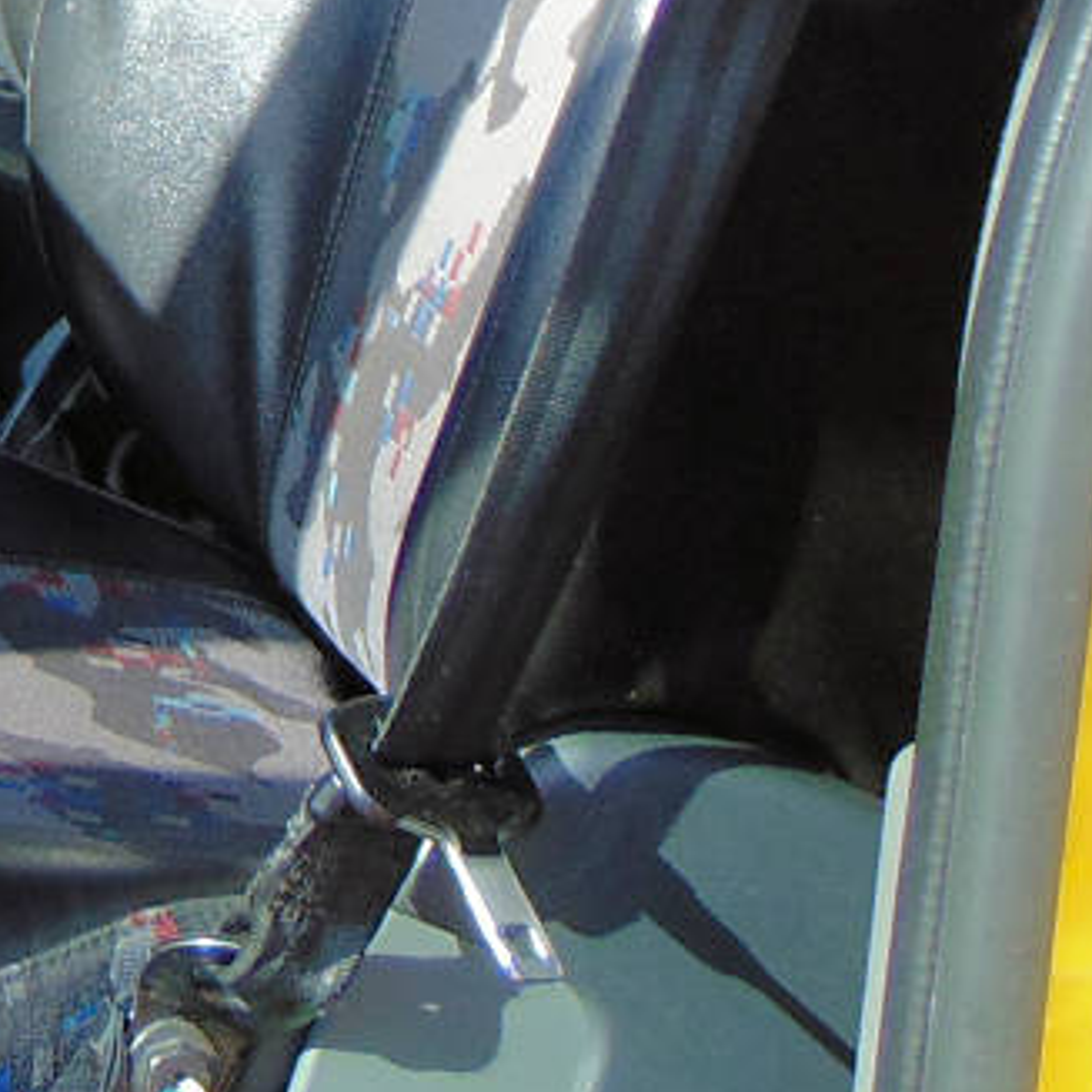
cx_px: -731
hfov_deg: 14.6
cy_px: -468
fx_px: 3855
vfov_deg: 15.1
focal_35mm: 108
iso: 80
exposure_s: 1/200
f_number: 3
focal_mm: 4.5
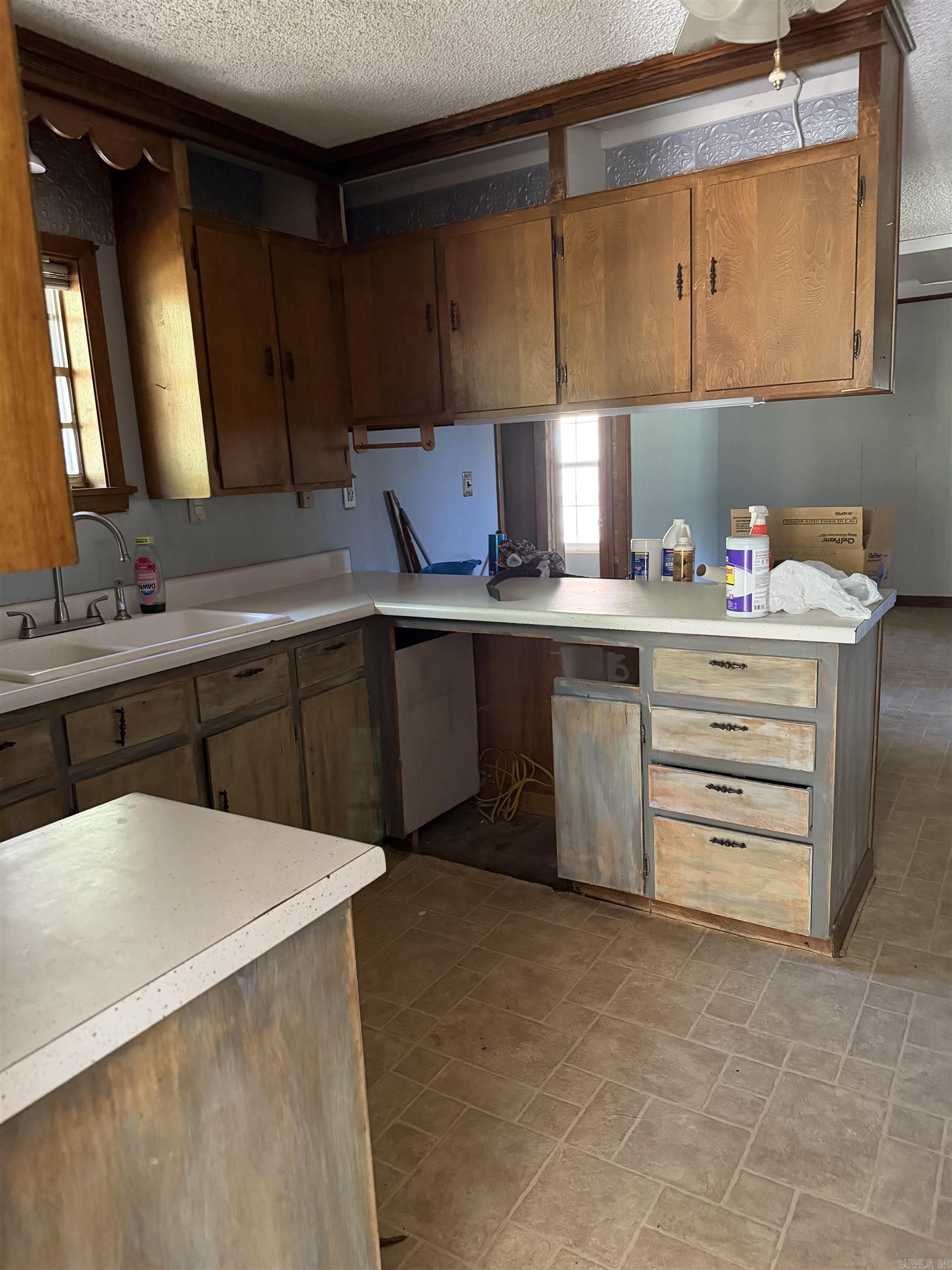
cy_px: 635
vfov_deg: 71.6
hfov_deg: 56.8
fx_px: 880
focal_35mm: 24
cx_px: 476
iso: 1000
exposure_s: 1/36
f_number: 1.78
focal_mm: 6.76
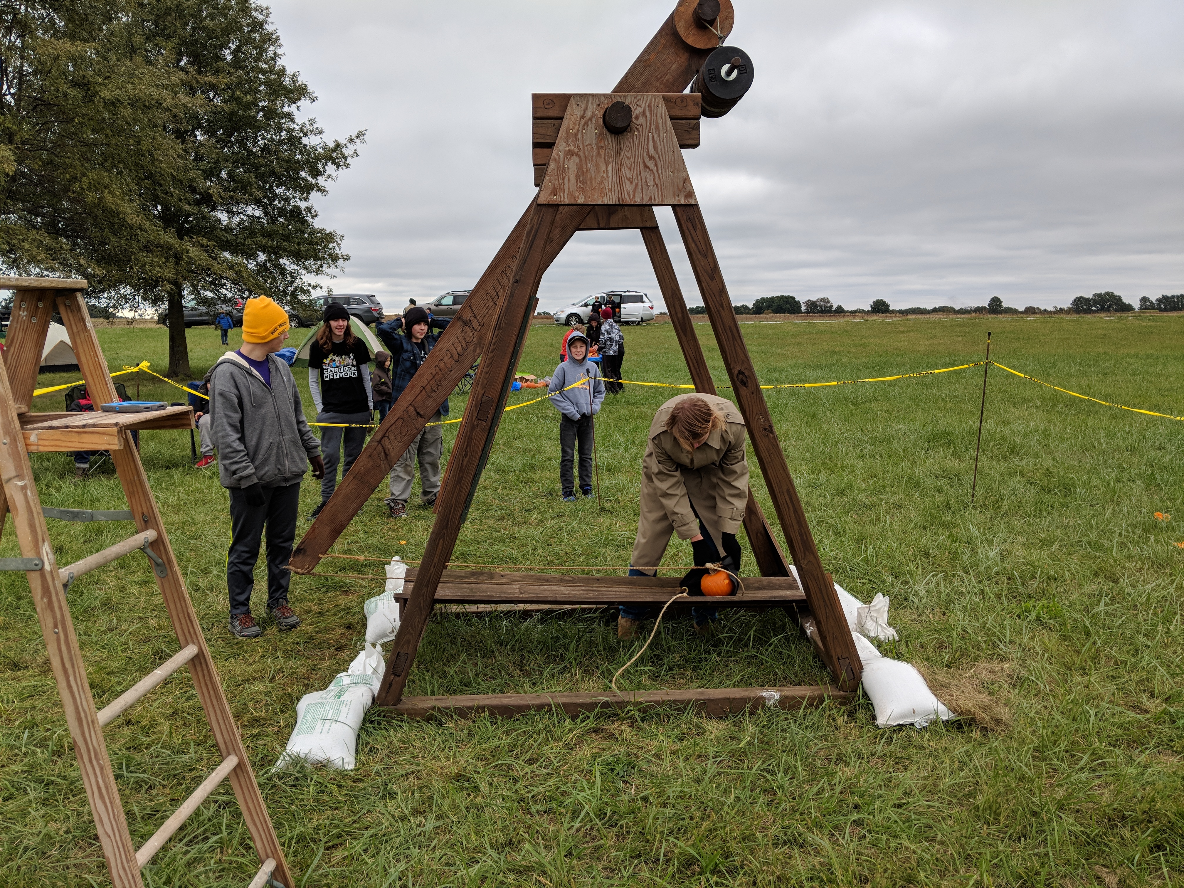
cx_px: 592
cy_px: 444
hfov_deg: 65.3
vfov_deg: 51.4
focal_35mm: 27
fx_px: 924
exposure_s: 1/477
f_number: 1.8
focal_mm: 4.44
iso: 51
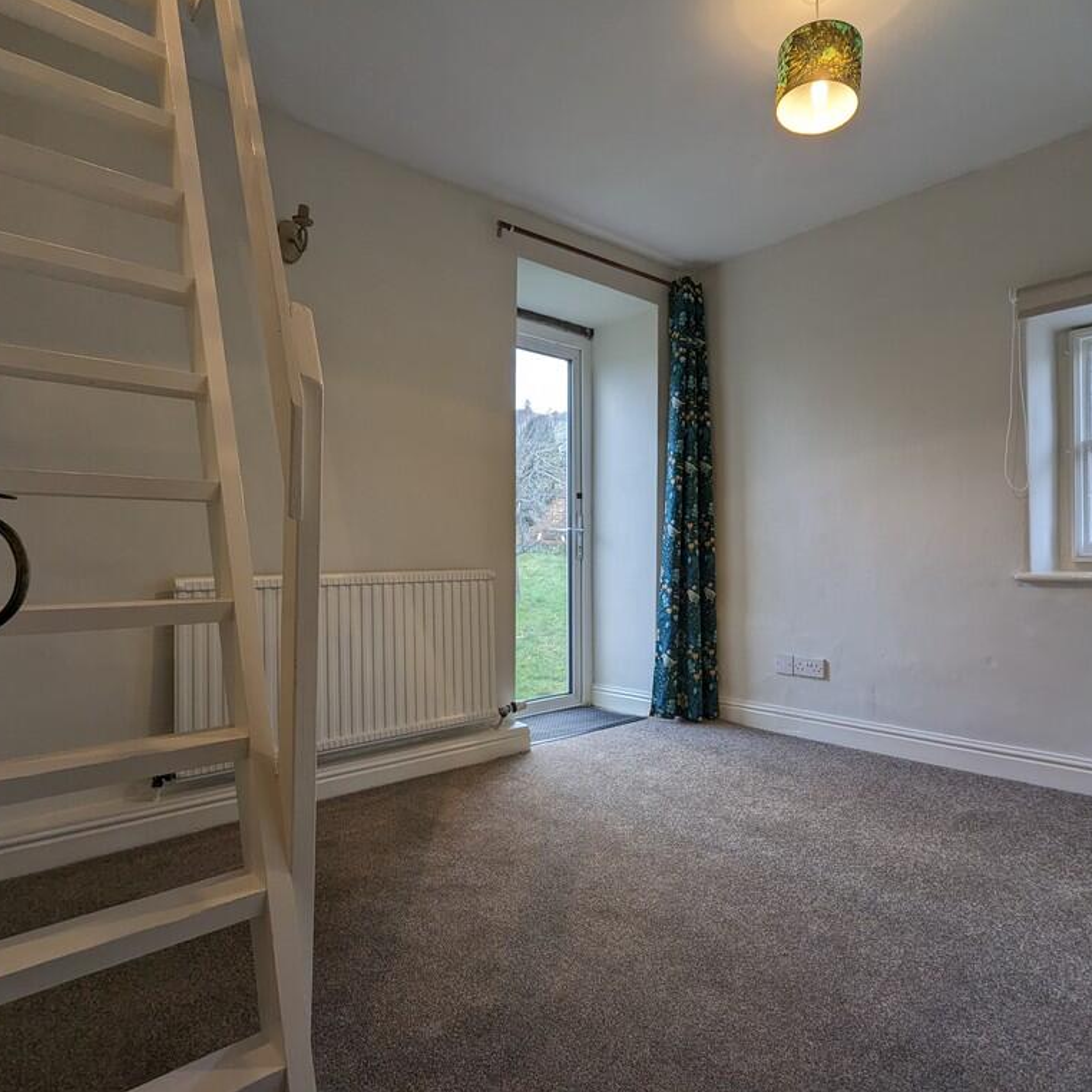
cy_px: 545
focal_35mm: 19
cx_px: 602
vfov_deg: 77.7
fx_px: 678
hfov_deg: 77.4
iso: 60
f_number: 2.2
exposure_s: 1/100
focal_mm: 2.35
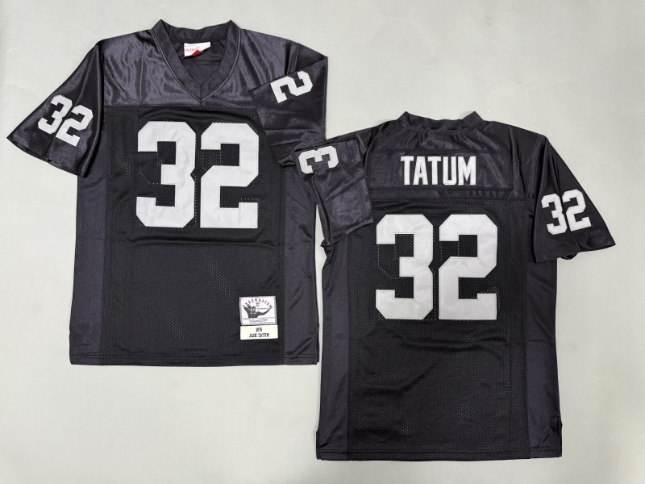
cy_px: 242
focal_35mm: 24
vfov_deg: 56.8
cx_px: 322
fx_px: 447
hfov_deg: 71.6
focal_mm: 6.76
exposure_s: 1/50
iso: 250
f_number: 1.78
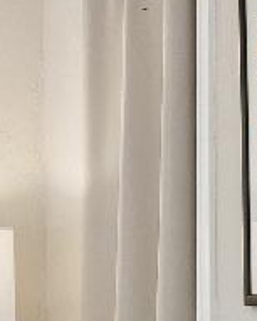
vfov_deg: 11.7
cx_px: -435
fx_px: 1539
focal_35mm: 162
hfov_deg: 8.4
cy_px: 339
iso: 200
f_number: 8
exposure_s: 1/80
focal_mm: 22
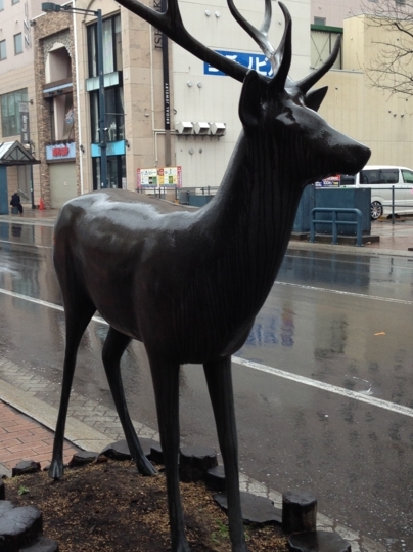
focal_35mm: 49
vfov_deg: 38.9
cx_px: 192
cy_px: 267
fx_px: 780
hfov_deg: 29.7
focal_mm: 4.12
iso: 50
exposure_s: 1/60
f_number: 2.4
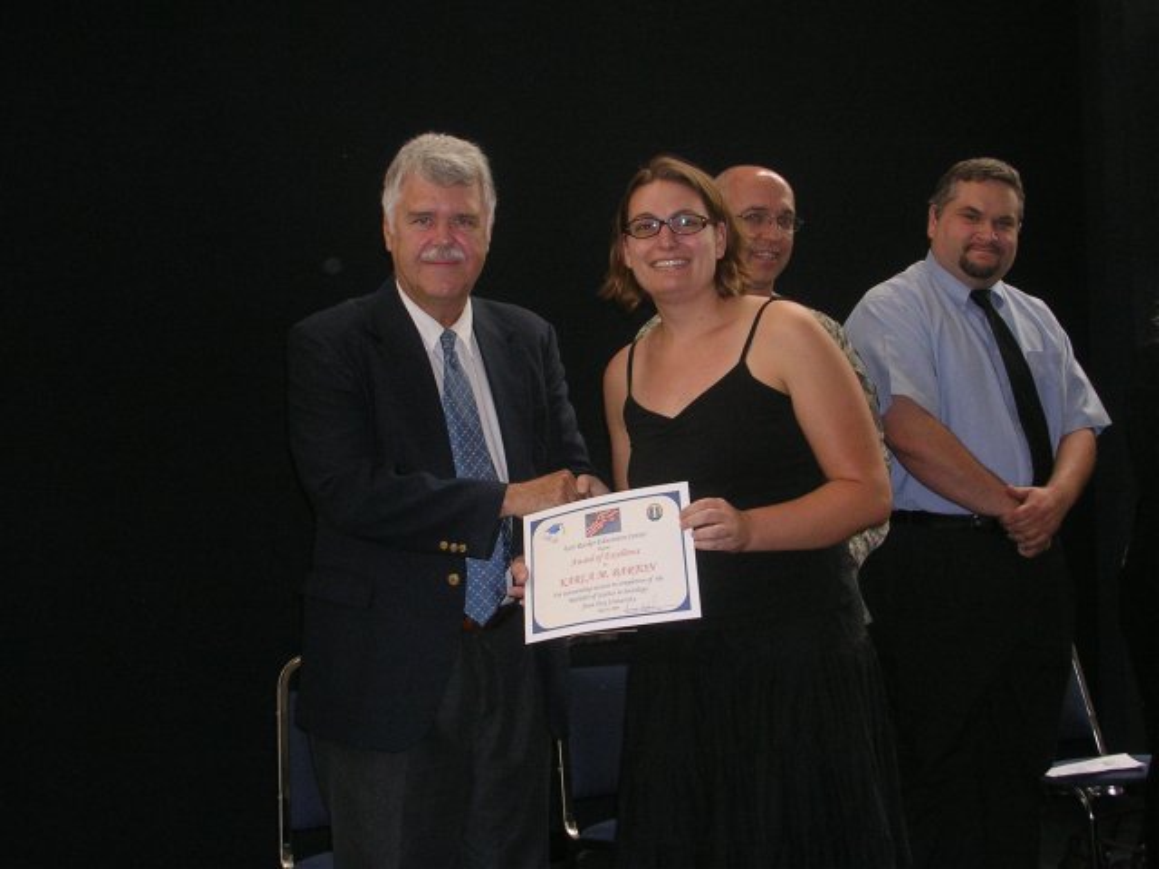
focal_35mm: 63
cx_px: 580
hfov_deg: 30.7
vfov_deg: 23.3
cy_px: 434
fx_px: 2109
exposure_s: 1/60.1
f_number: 3.5
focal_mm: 9.6
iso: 121
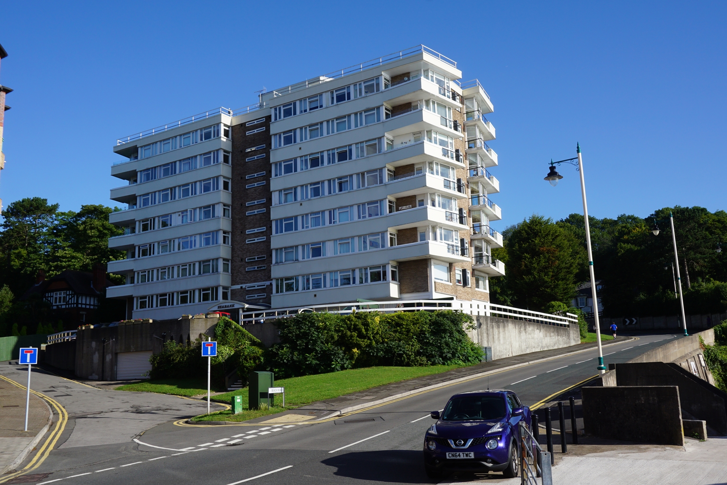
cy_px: 242
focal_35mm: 28
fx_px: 575
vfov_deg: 45.7
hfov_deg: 64.6
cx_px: 364
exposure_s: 1/125
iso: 100
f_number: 11
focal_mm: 19
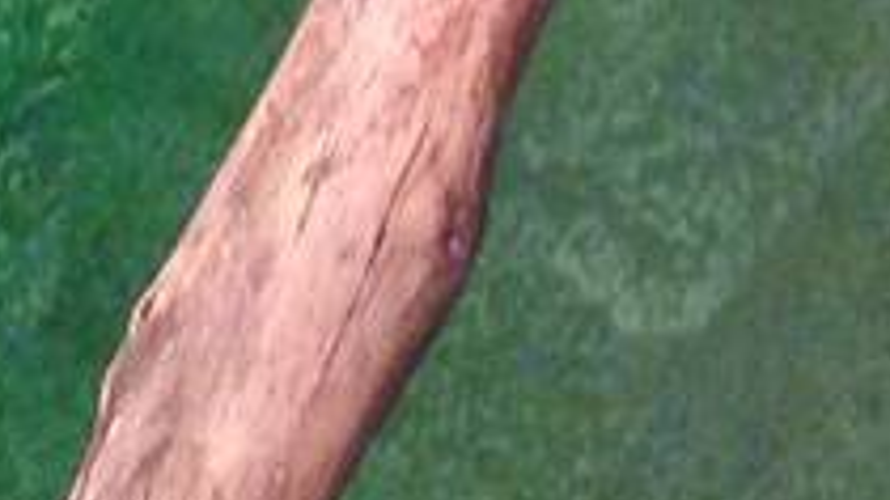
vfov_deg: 4.1
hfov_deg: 7.8
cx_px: 1263
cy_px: -1470
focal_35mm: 274
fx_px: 6465
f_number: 2.4
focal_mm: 4.12
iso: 160
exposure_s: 1/20
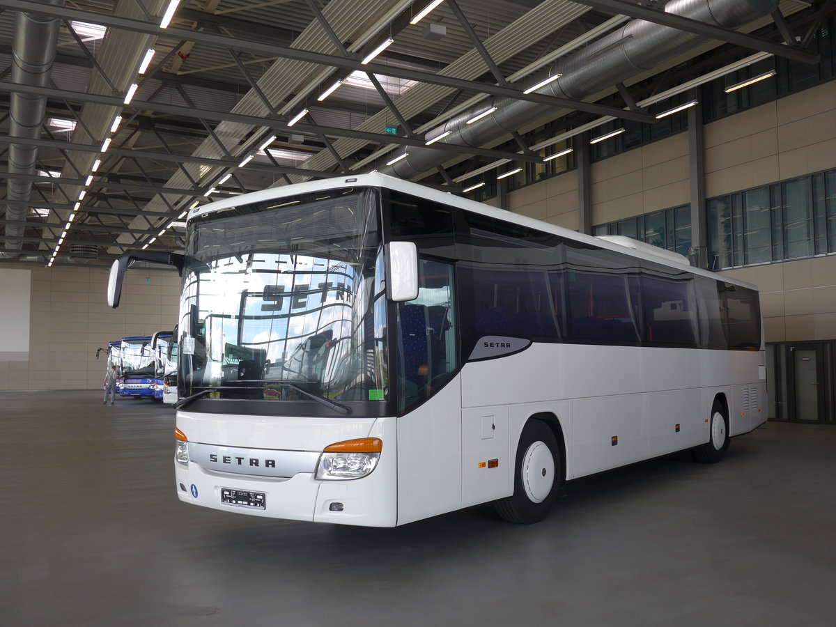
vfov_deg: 41.8
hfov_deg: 54.0
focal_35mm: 34
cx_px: 418
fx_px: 821
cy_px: 314
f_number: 2.8
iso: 80
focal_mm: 7
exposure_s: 1/100
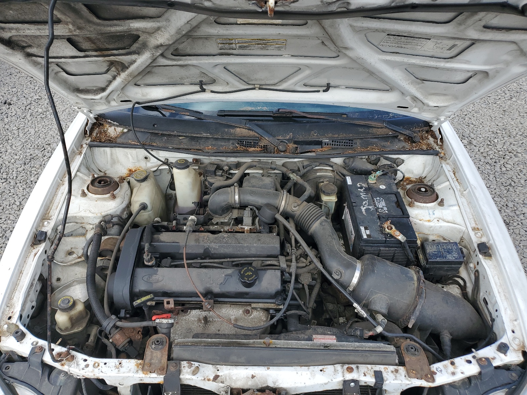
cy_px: 198
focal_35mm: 26
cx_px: 264
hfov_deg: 67.3
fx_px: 396
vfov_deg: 53.1
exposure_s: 1/909
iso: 50
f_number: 1.5
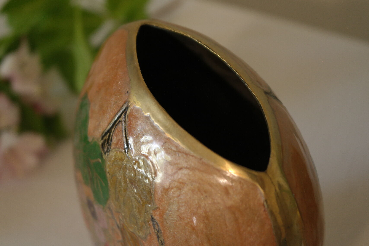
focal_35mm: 78
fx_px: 799
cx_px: 187
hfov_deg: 26.0
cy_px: 122
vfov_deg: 17.5
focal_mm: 50
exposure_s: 1/40
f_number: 5.6
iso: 800
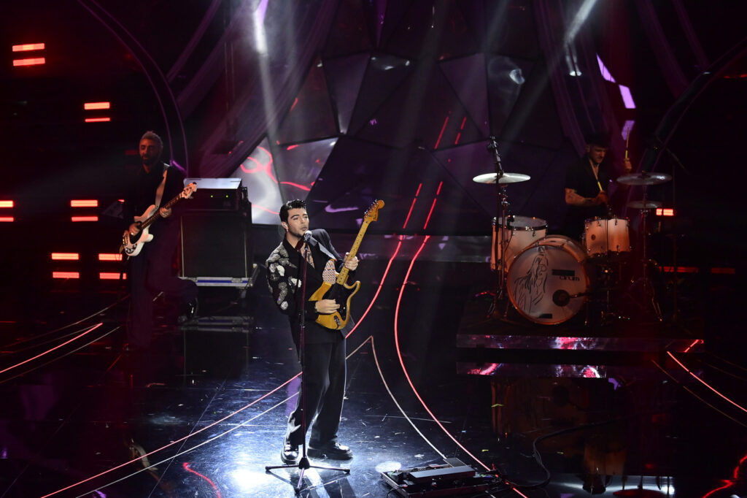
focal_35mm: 120
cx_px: 374
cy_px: 249
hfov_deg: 17.1
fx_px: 2489
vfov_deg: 11.4
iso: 4000
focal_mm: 120
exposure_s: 1/640
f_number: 2.8
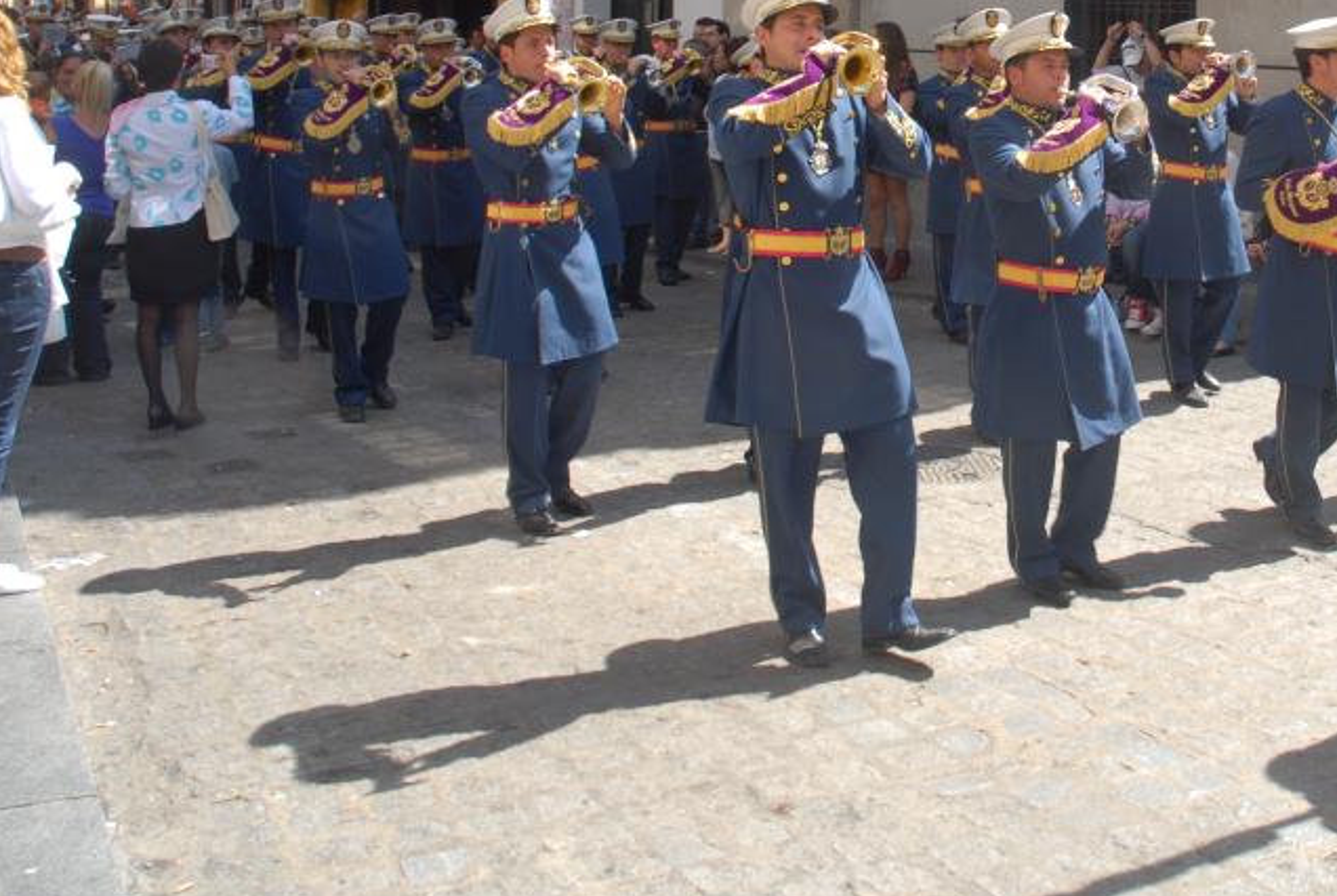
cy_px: 174
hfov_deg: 41.7
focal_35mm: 46
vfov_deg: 28.7
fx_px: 1711
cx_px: 966
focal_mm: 18
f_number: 7.1
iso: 100
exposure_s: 1/60
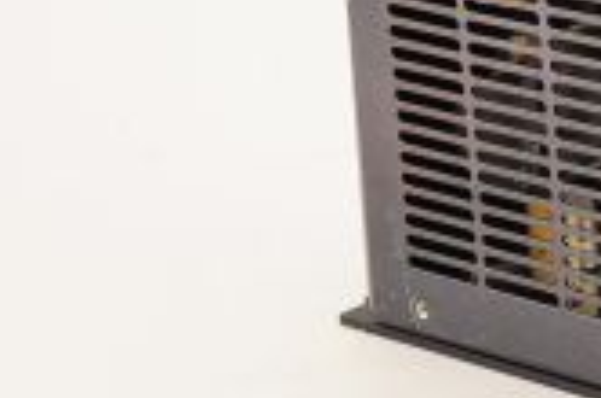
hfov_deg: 10.8
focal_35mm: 181
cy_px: 226
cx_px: 1021
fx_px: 3016
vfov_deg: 7.6
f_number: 11
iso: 1600
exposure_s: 1/125
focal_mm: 50
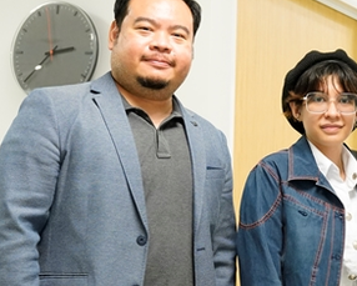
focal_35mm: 110
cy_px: 197
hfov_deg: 16.5
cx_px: 457
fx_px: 1163
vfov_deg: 14.0
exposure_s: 1/160
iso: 5000
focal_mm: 43
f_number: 4
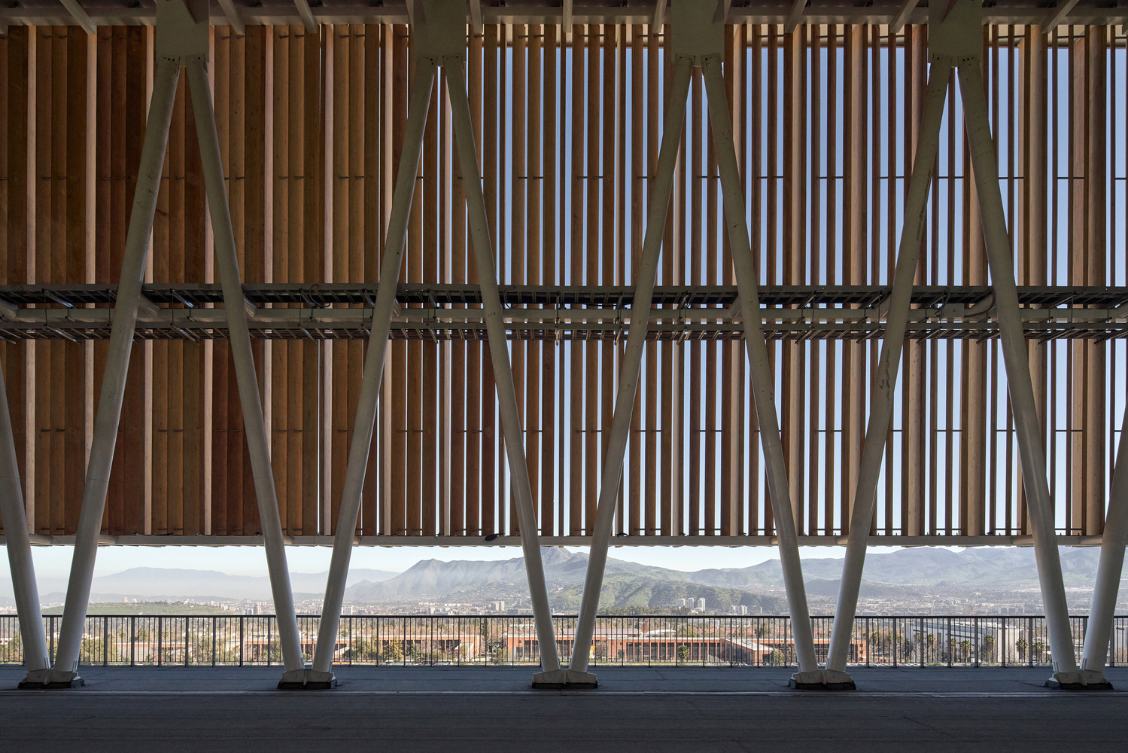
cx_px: 564
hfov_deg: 93.3
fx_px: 533
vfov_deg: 70.5
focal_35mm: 17
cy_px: 376
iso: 800
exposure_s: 1/1600
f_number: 10
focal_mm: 17
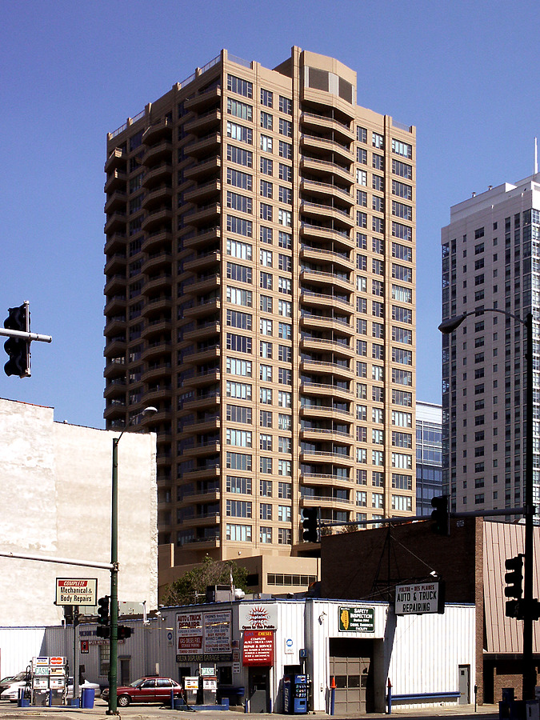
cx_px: 270
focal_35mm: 50
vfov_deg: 38.2
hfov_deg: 29.1
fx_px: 1040
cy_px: 360
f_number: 8
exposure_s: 1/350
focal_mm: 10.34
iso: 64
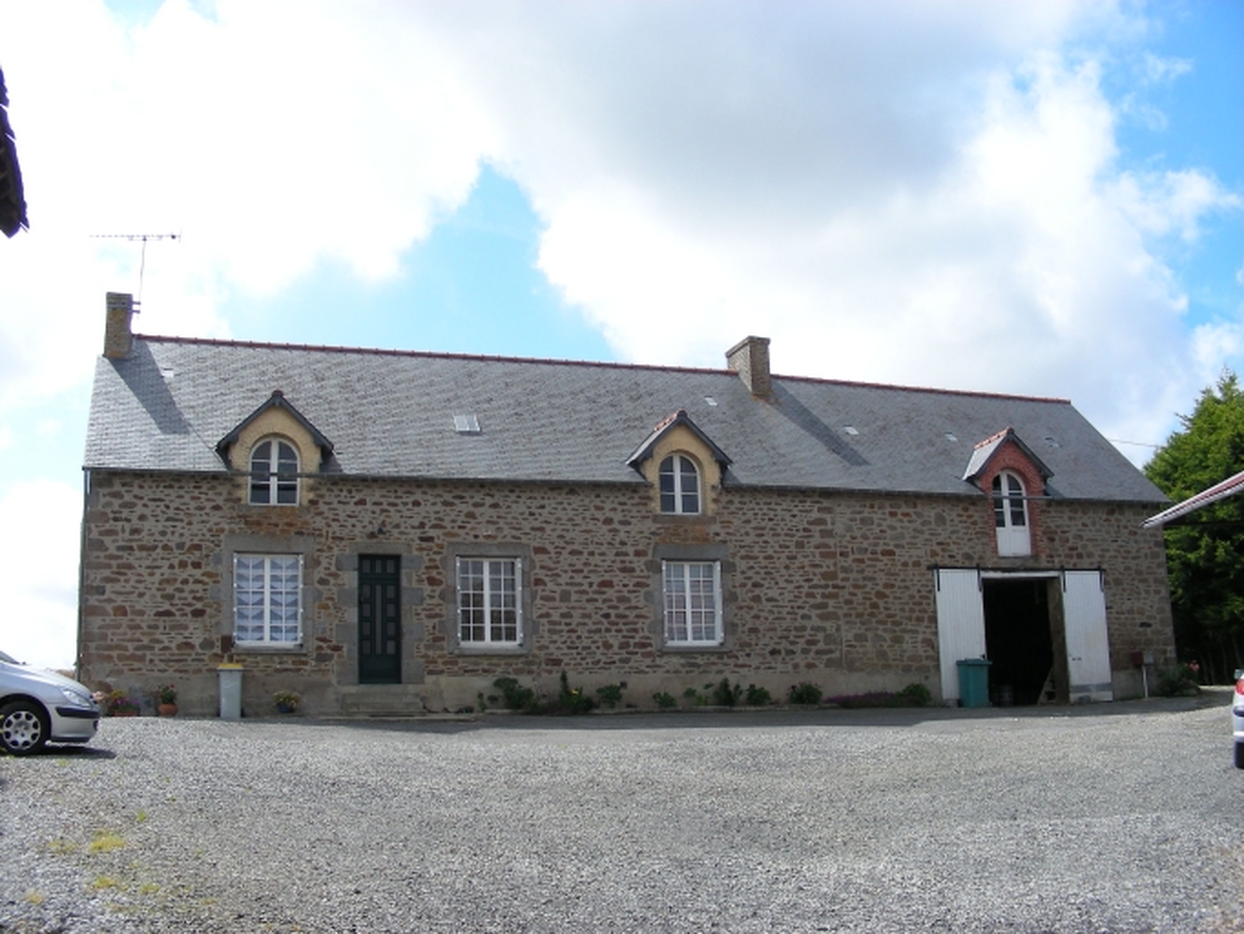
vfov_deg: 37.7
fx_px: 1366
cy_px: 467
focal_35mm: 38
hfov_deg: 49.0
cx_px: 622
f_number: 4
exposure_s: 1/403
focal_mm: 6.3
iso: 50
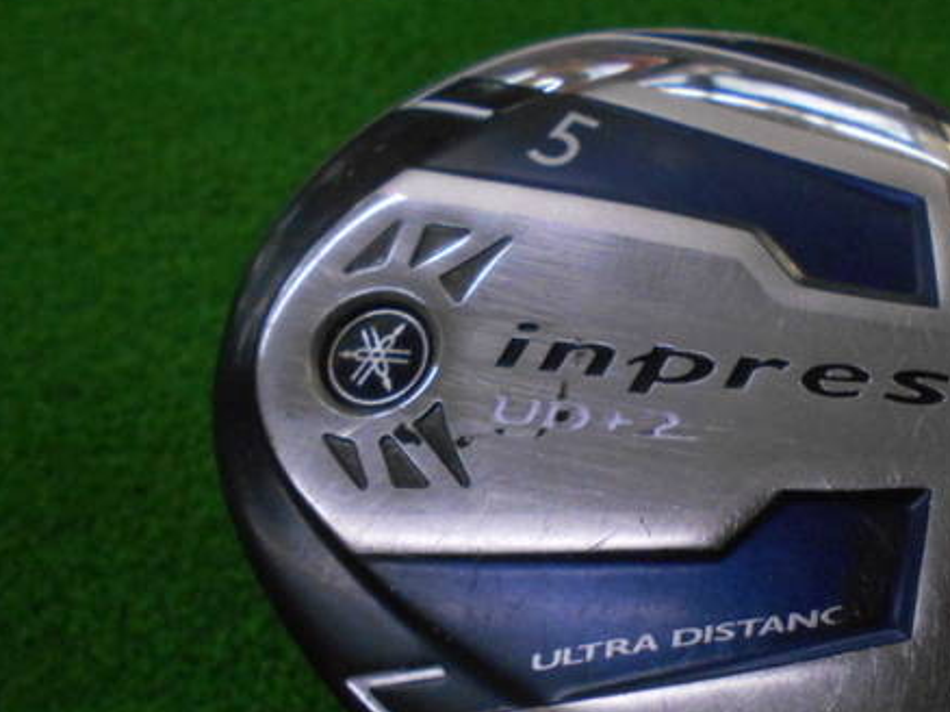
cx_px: 685
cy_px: 471
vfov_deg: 37.3
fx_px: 1042
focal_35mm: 38
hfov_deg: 47.6
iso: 640
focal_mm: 4.6
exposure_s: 1/250
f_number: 3.2
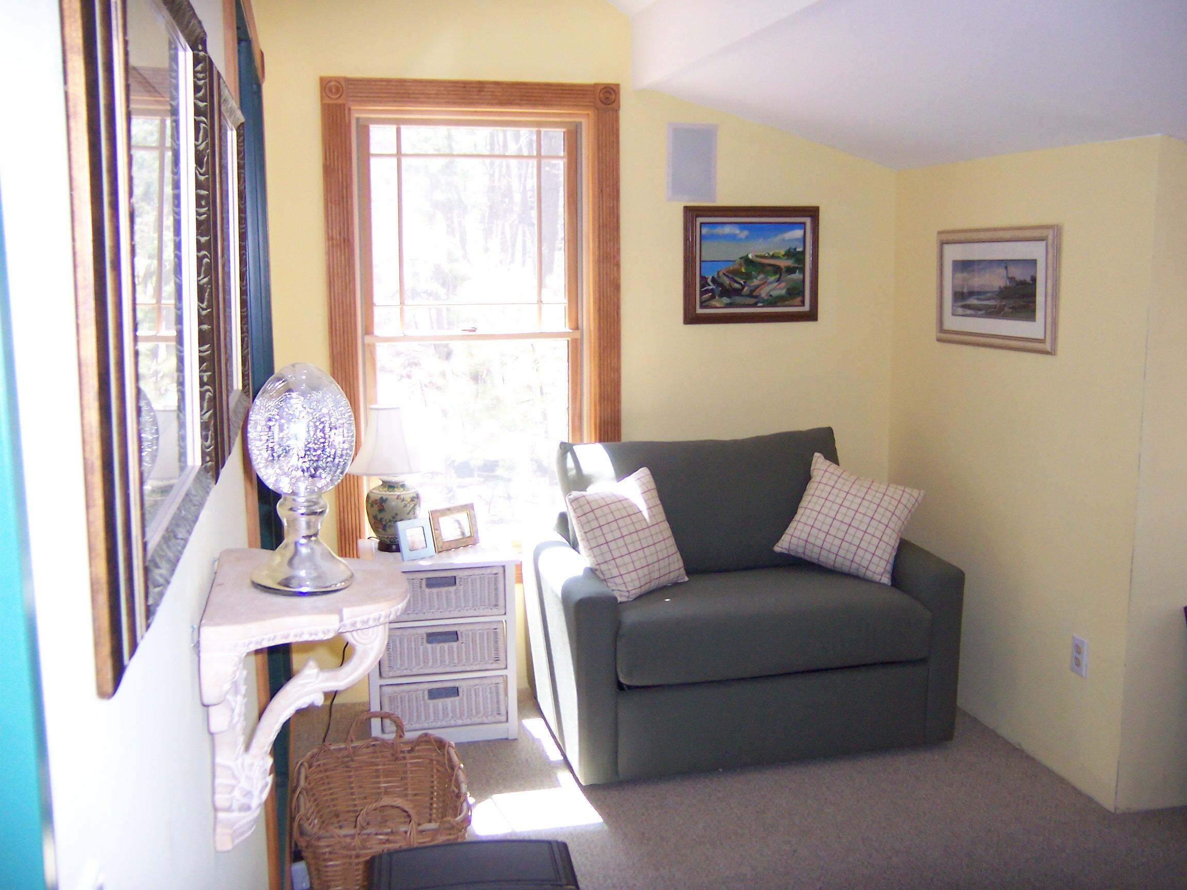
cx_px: 594
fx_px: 1132
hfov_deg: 55.4
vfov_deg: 42.9
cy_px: 445
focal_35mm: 33
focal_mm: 5.5
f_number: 2.4
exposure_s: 1/90
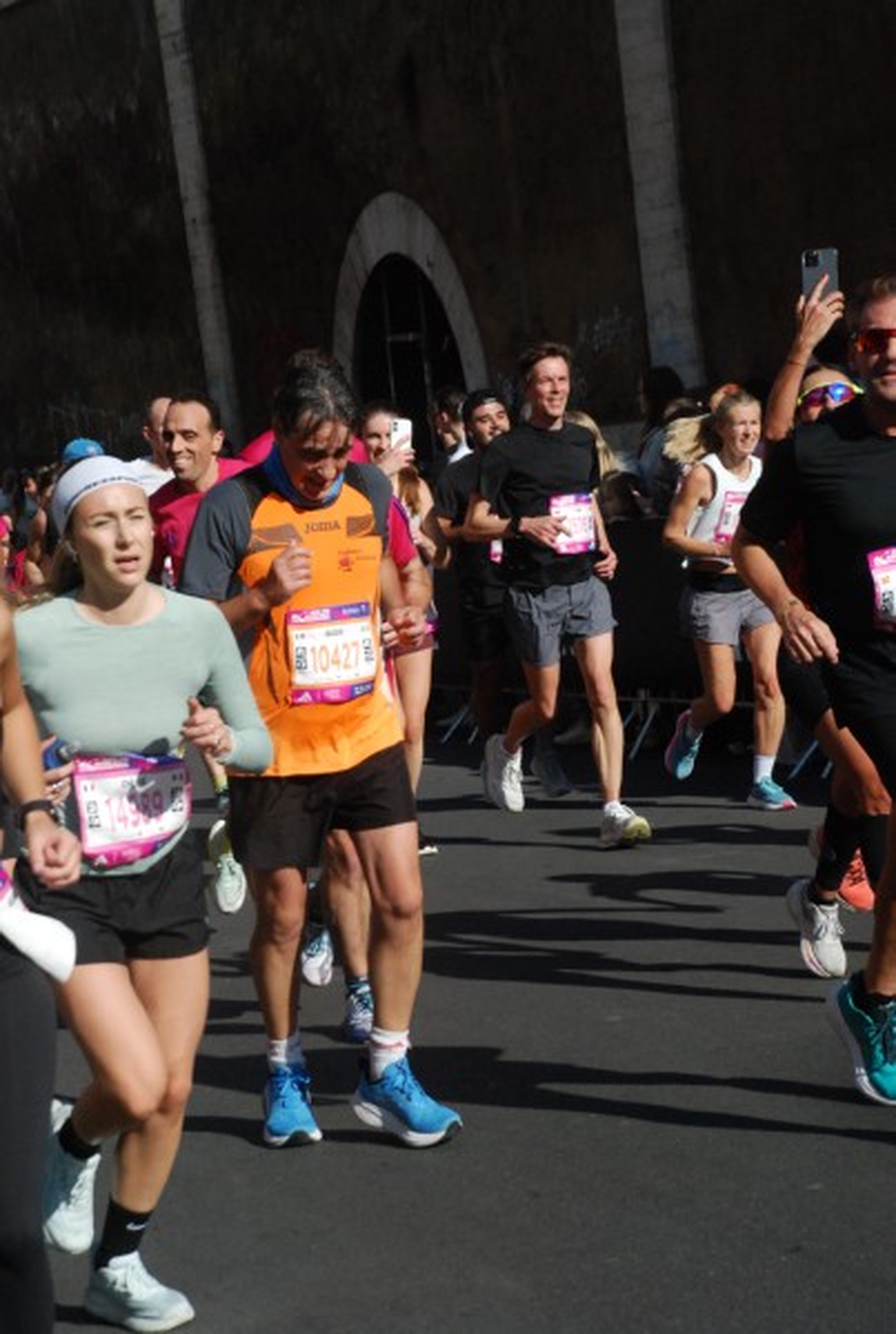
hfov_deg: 13.1
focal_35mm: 105
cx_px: 448
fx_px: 3900
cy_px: 667
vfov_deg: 19.4
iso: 1000
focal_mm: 70
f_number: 8
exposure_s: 1/2000
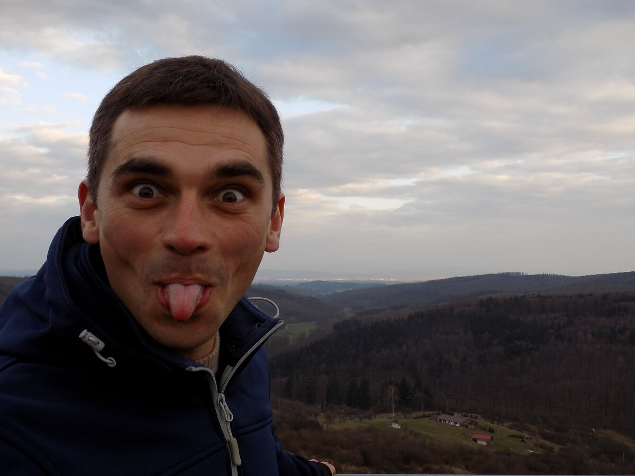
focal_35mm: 37
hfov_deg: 50.1
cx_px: 318
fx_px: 679
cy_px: 238
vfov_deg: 38.7
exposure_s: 1/125
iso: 80
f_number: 3.5
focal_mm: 6.6
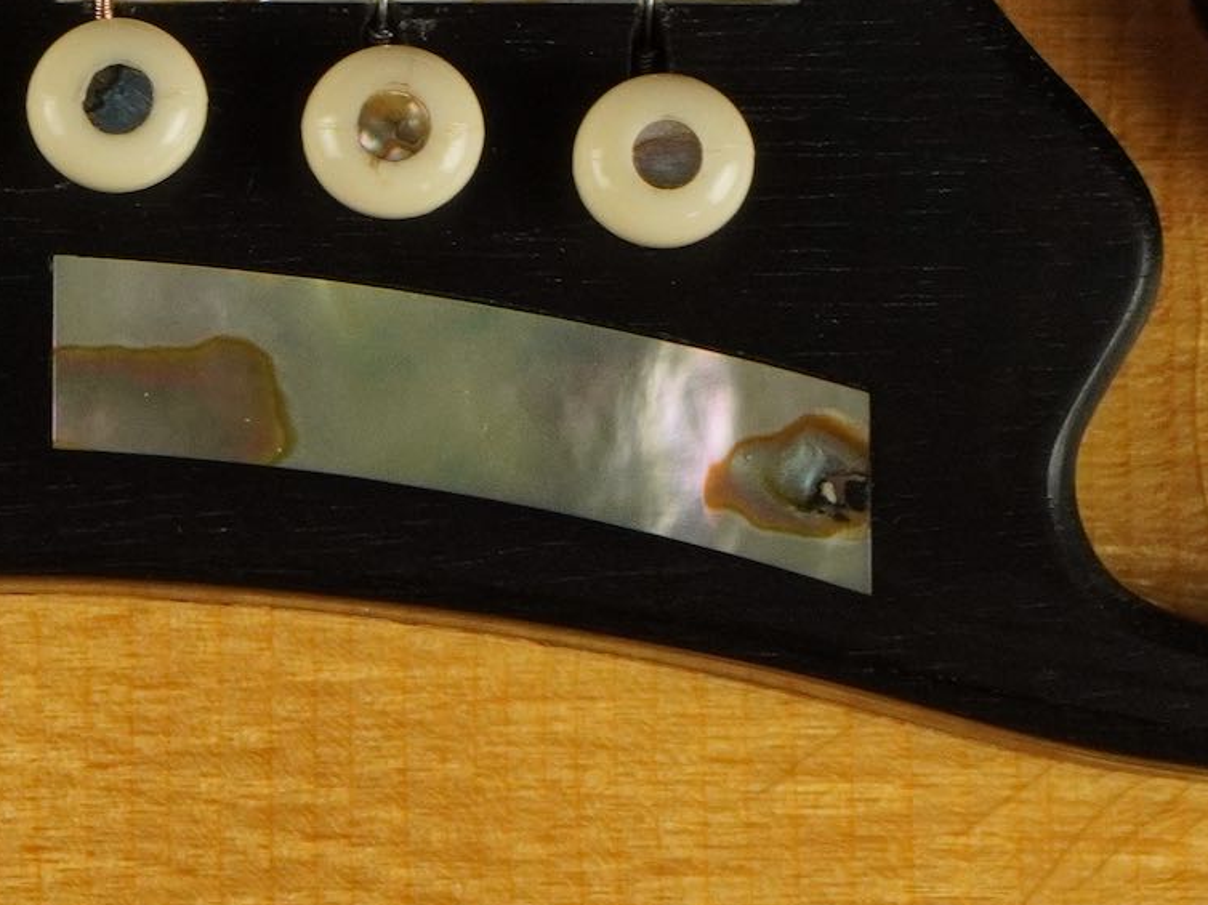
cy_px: 45
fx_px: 7009
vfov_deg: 7.4
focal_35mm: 201
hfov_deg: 9.8
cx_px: 10
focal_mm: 35
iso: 1000
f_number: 11
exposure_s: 1/60
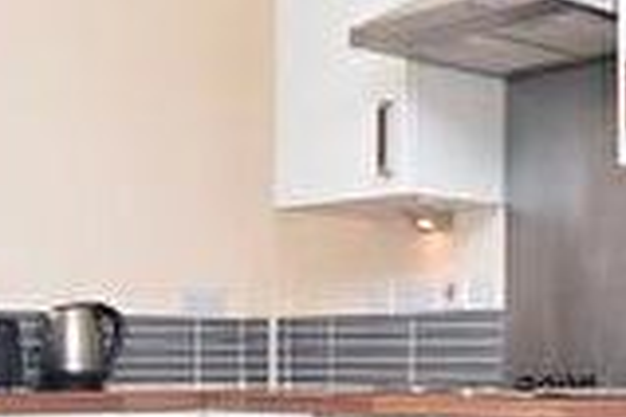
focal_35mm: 79
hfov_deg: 25.5
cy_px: 409
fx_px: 1374
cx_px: 441
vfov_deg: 16.9
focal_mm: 12
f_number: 4.5
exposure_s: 1/80
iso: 400
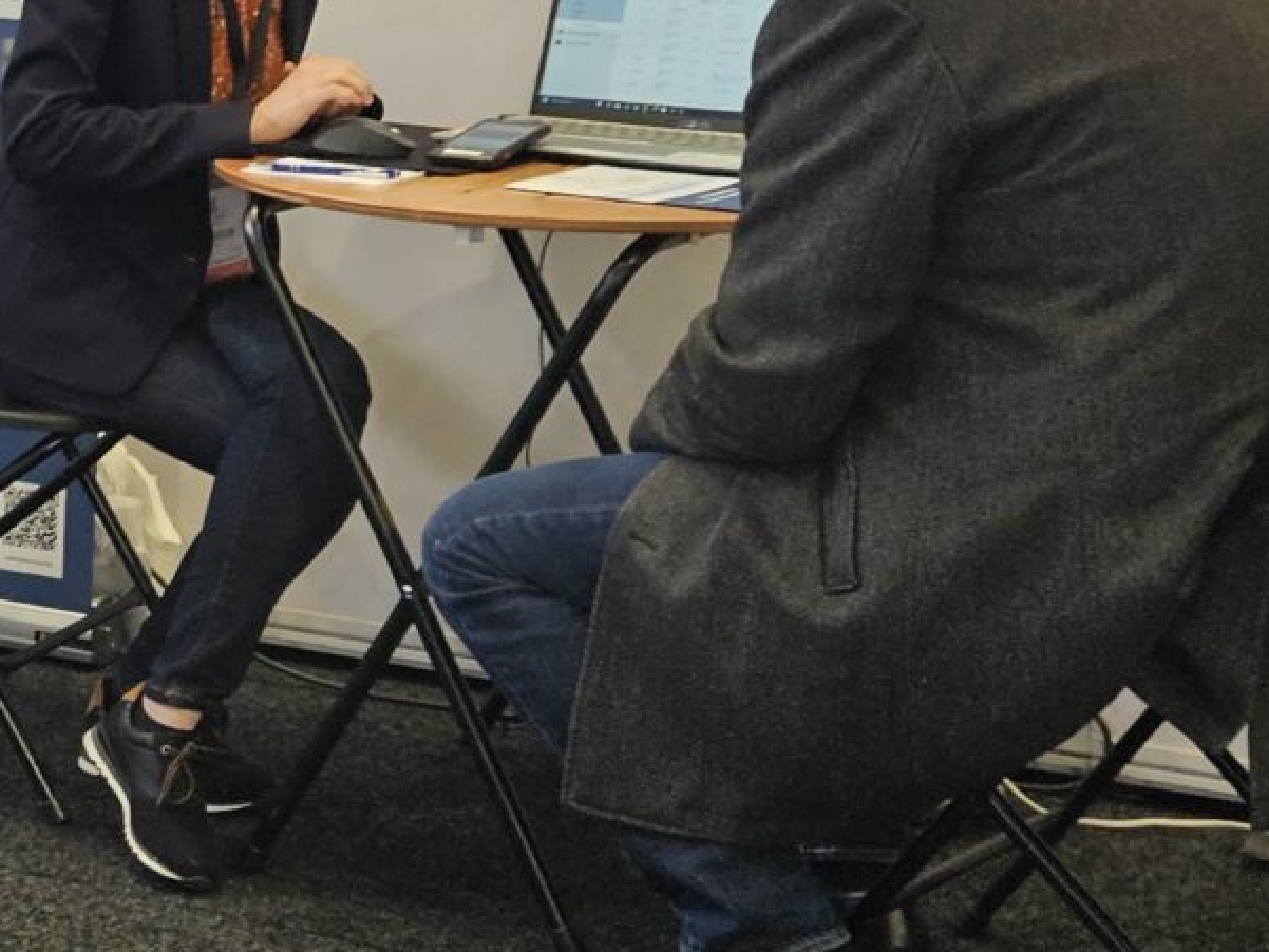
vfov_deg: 15.0
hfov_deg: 18.1
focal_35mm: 98
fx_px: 3593
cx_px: -562
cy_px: 266
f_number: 1.8
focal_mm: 5.4
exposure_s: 1/100
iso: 80
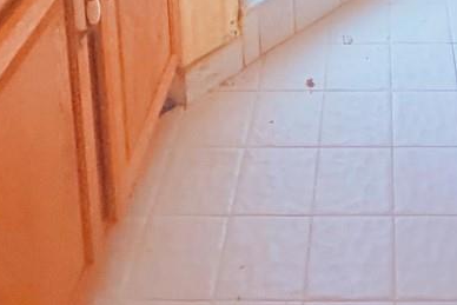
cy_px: -351
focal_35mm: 60
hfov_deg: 32.3
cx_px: 379
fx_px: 762
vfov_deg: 16.0
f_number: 2.2
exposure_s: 1/60
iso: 800
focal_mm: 2.22
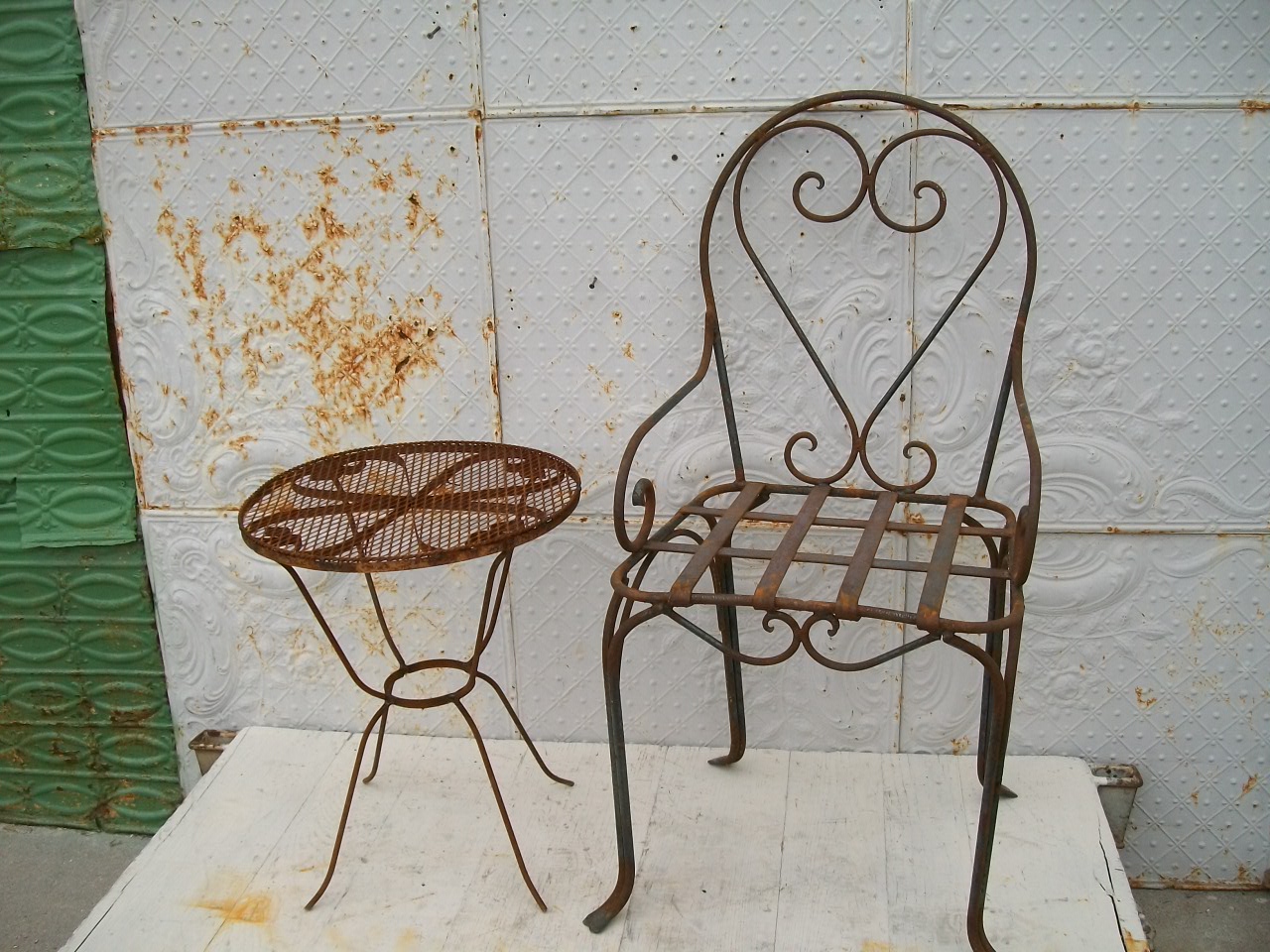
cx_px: 635
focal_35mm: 36
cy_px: 476
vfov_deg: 39.7
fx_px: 1321
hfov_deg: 51.4
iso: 80
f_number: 2.7
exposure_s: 1/160
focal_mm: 6
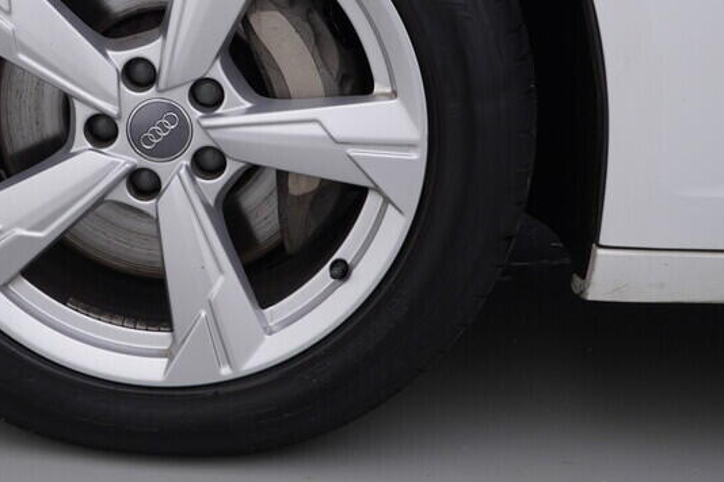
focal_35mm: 69
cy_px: 62
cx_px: 180
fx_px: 1388
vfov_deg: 19.4
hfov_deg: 28.8
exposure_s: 1/80
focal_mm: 24
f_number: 4.5
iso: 125
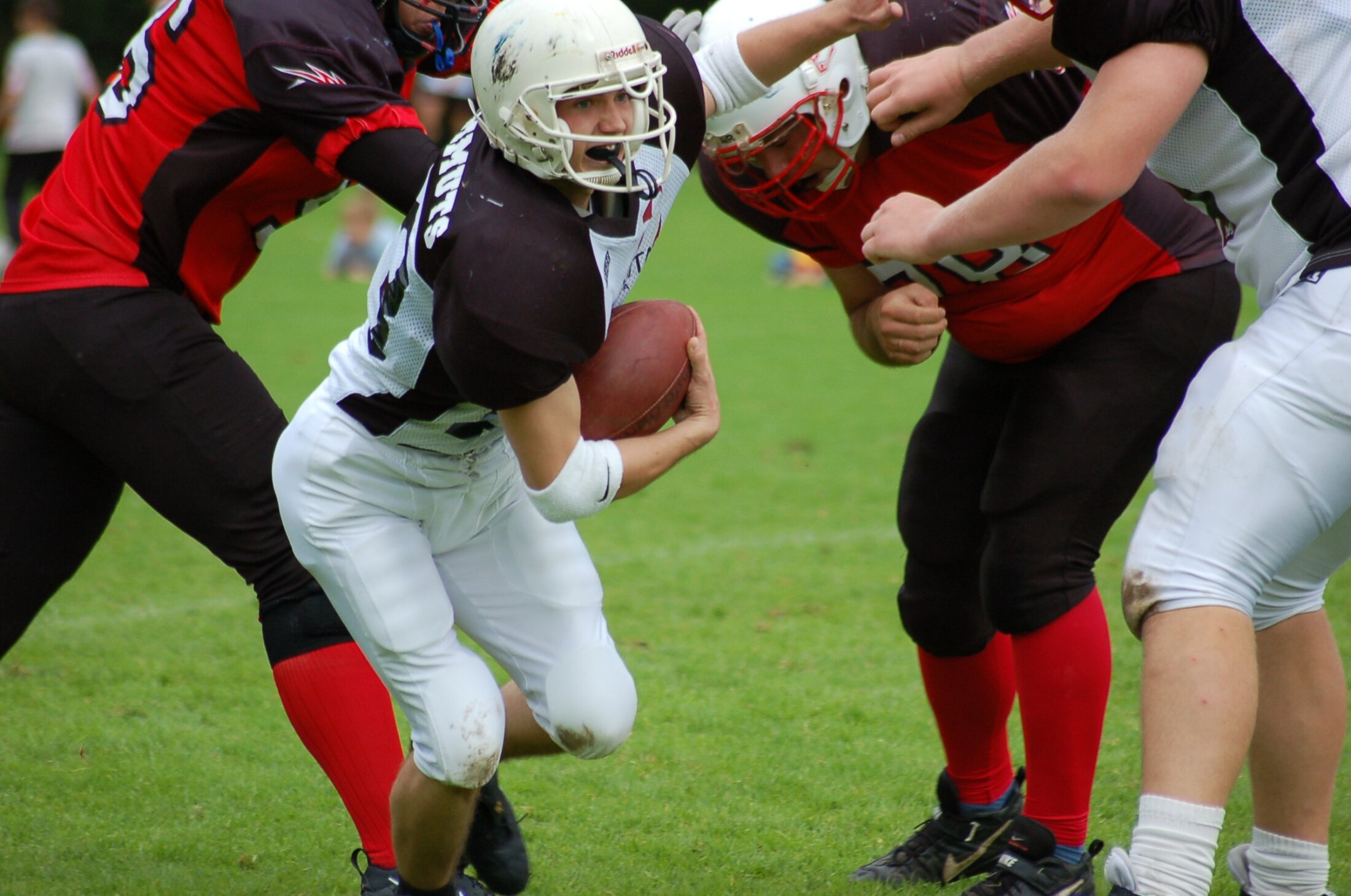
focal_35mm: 330
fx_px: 12361
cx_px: 676
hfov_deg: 6.3
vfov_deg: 4.1
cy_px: 448
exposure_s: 1/800
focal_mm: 220
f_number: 5.3
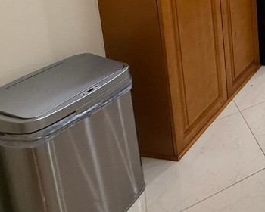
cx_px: 365
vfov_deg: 31.4
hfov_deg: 31.6
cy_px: -42
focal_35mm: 40
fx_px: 314
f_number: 2.2
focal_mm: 2.22
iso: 320
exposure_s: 1/100
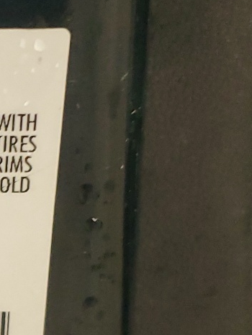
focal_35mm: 119
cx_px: -186
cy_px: 250
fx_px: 1154
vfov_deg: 16.5
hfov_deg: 11.6
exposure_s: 1/60.2
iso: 237
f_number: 1.5
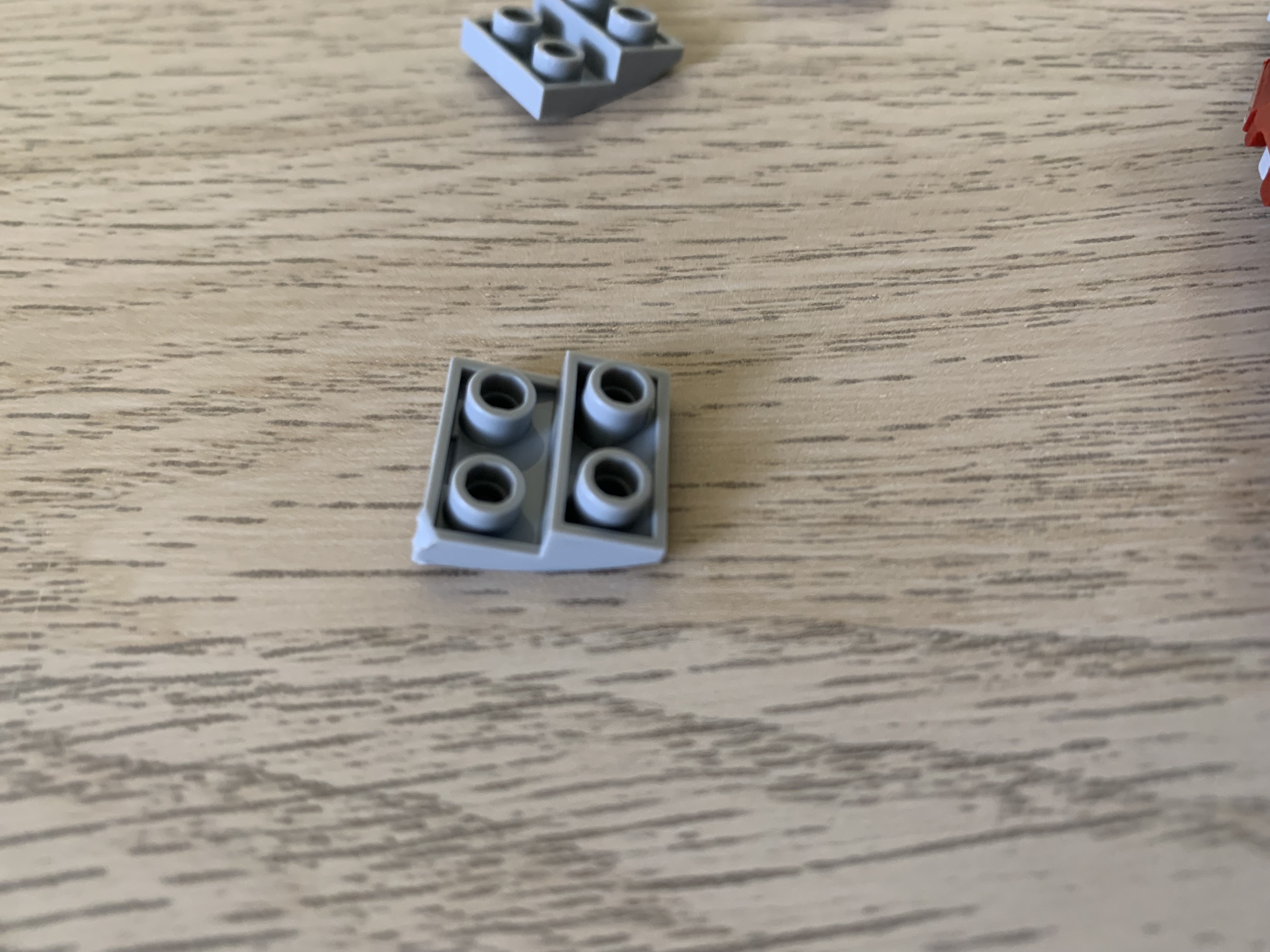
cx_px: 635
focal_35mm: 26
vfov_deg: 53.1
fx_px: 954
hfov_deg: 67.3
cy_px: 476
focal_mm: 4.25
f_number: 1.8
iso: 160
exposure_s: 1/60
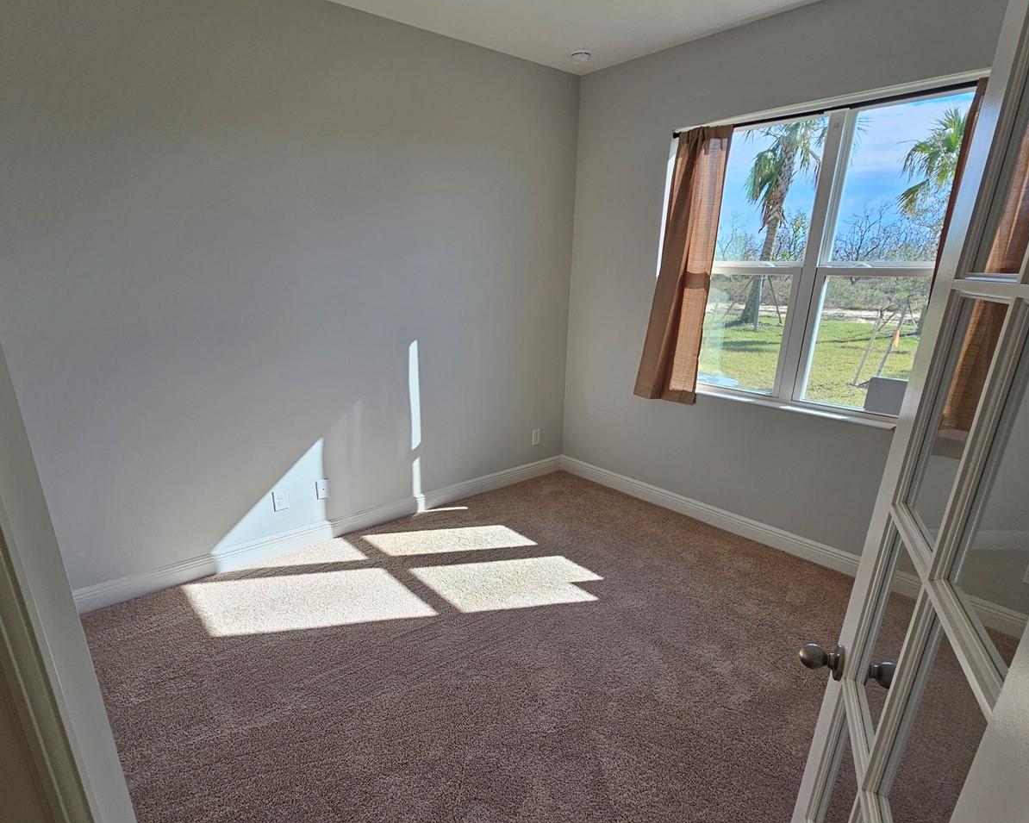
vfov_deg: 76.6
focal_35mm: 17
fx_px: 518
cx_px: 496
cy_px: 468
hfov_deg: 89.6
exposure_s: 1/293
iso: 50
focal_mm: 2.2
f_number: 2.2
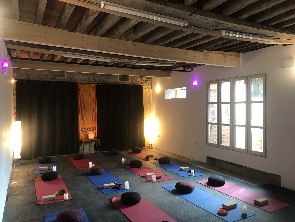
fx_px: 239
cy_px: 111
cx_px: 148
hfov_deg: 63.4
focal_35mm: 28
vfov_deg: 49.7
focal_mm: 3.99
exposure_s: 1/21
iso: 40
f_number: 1.8
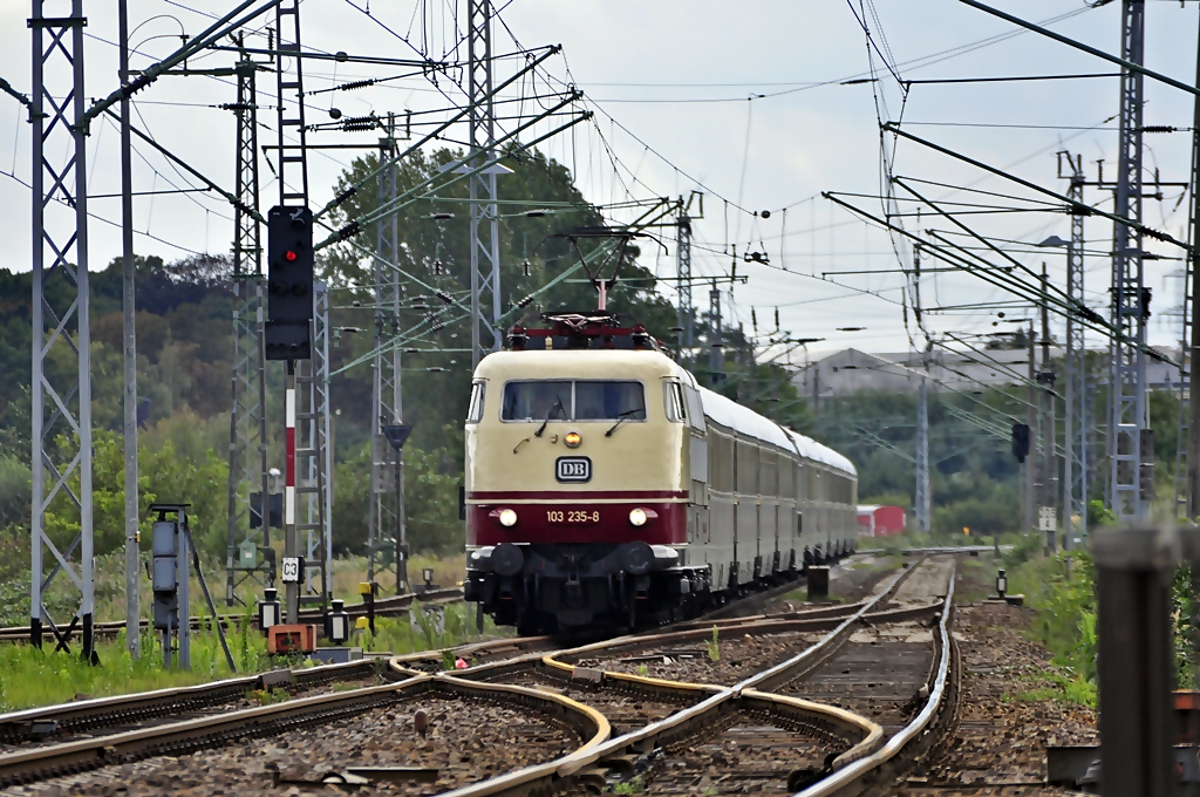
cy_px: 398
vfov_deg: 6.1
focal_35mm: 225
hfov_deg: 9.2
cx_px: 600
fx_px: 7490
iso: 400
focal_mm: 150
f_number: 5.6
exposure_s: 1/1000
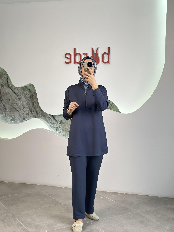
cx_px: 87
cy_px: 116
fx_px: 322
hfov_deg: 30.3
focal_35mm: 48
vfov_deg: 39.7
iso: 80
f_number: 1.78
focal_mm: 6.86
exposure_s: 1/141
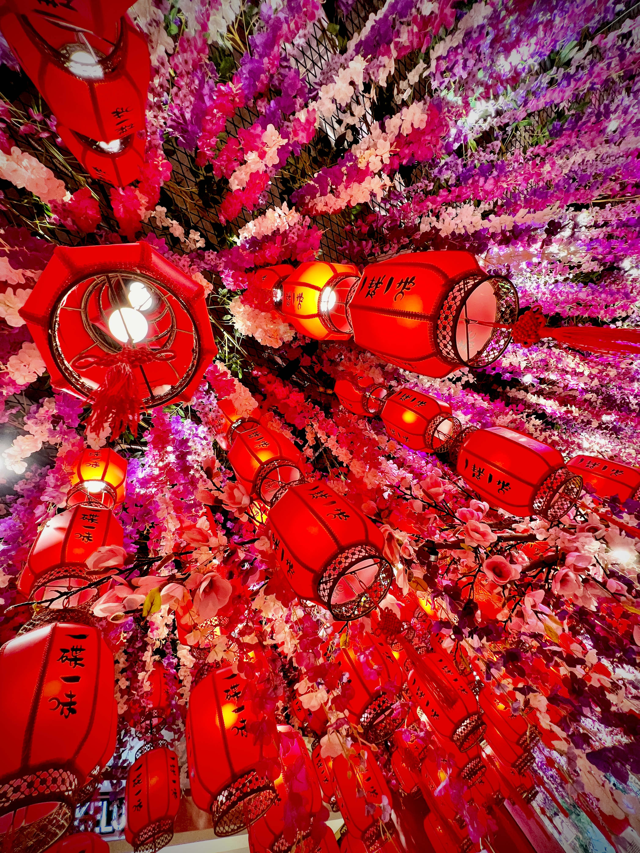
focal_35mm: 13
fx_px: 320
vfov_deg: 106.2
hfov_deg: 89.9
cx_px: 320
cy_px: 426
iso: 160
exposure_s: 1/50
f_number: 1.8
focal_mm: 1.57
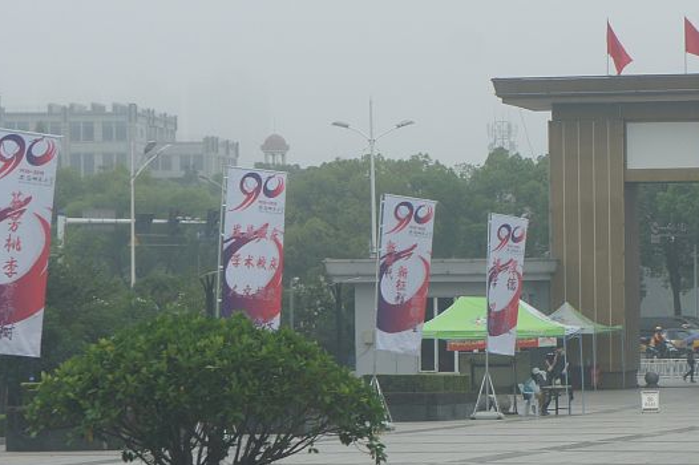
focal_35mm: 188
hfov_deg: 10.9
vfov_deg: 7.3
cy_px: 329
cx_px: 614
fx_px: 3651
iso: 200
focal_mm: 55
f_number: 6.3
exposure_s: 1/160
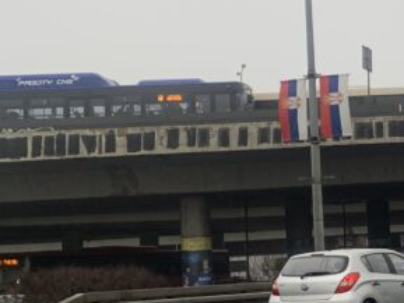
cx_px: 693
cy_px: 207
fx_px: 1074
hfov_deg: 17.8
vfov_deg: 16.0
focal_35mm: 92
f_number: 1.8
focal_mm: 4.25
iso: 25
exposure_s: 1/234
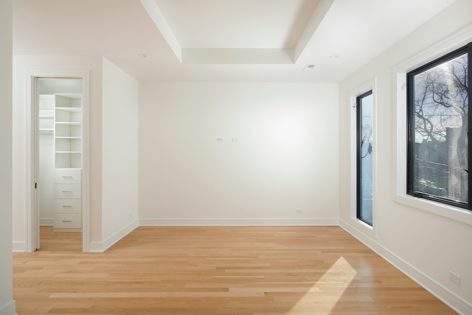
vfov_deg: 64.6
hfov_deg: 86.9
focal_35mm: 19
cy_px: 158
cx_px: 236
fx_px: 249
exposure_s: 1/200
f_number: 8
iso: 200
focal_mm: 19
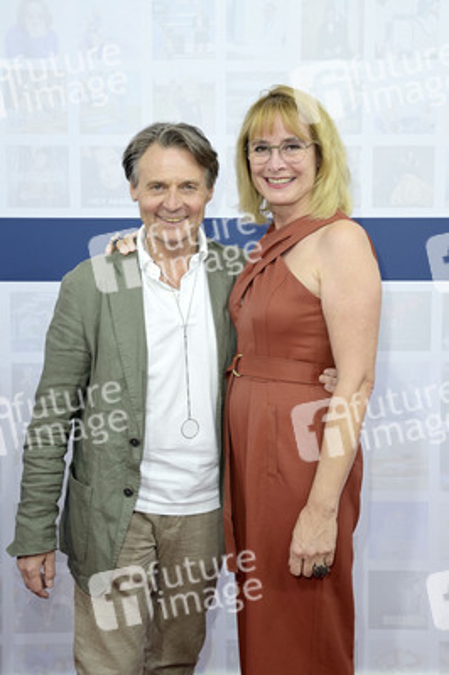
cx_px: 224
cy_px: 338
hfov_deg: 33.3
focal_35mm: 40
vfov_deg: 48.5
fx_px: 750
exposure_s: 1/125
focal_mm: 40
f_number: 7.1
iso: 640
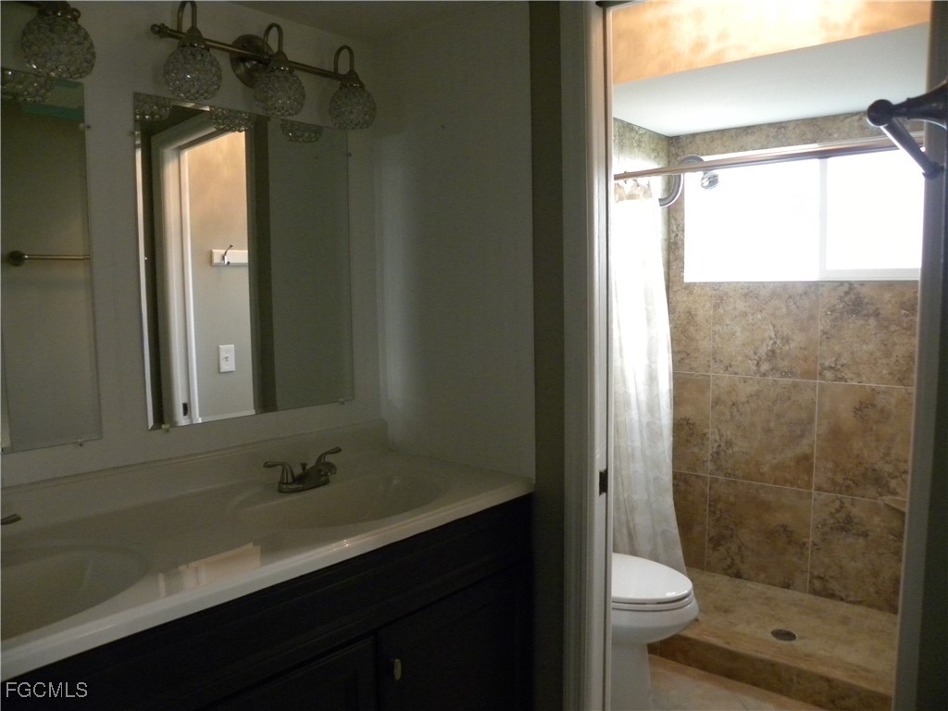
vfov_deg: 53.1
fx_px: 712
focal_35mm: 26
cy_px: 356
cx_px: 474
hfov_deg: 67.3
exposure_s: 1/79.5
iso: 400
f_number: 2.8
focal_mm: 4.6
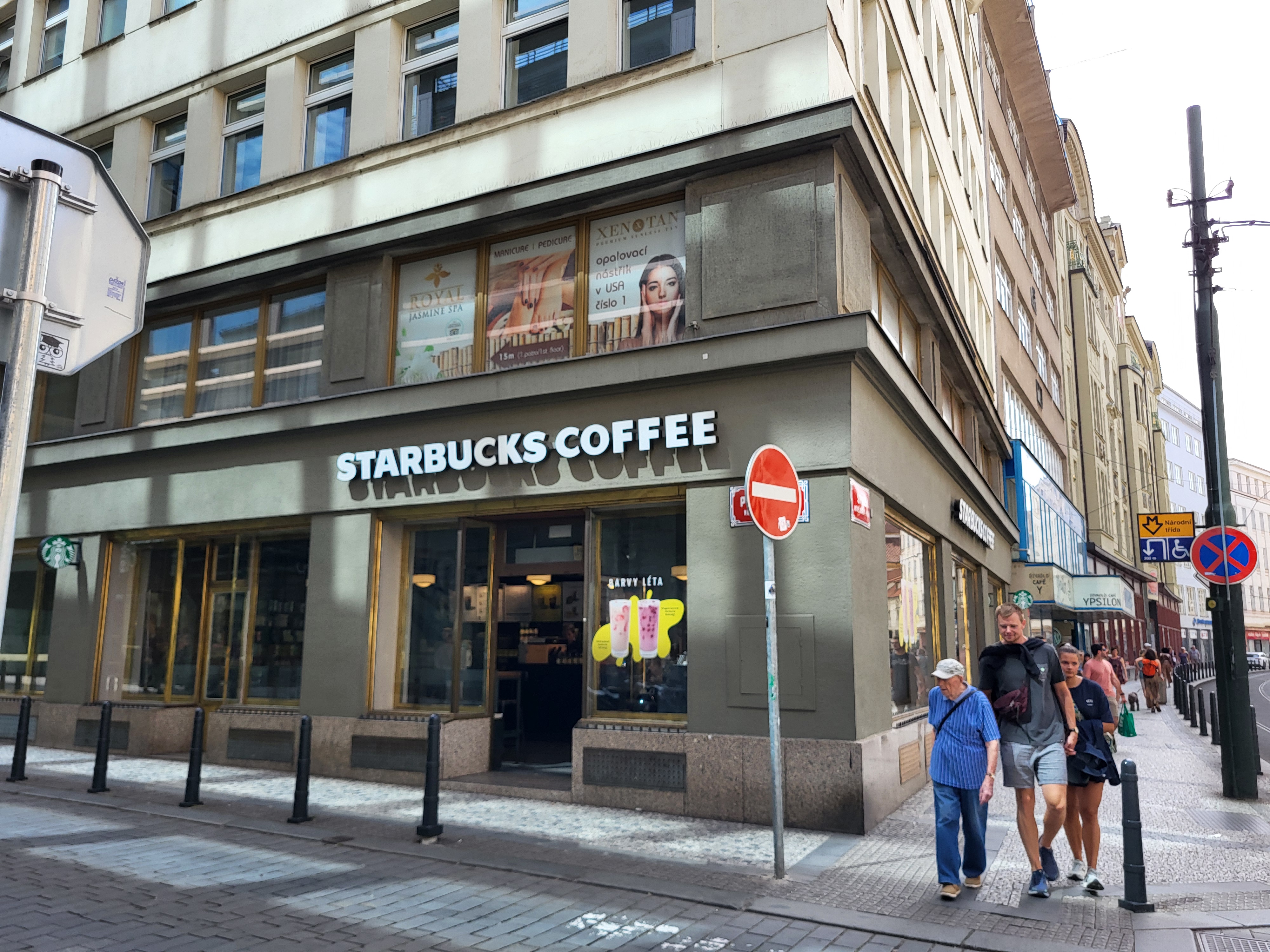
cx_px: 635
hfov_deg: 67.3
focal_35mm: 26
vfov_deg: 53.1
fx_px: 954
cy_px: 476
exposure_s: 1/746
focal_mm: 5.4
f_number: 1.8
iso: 40
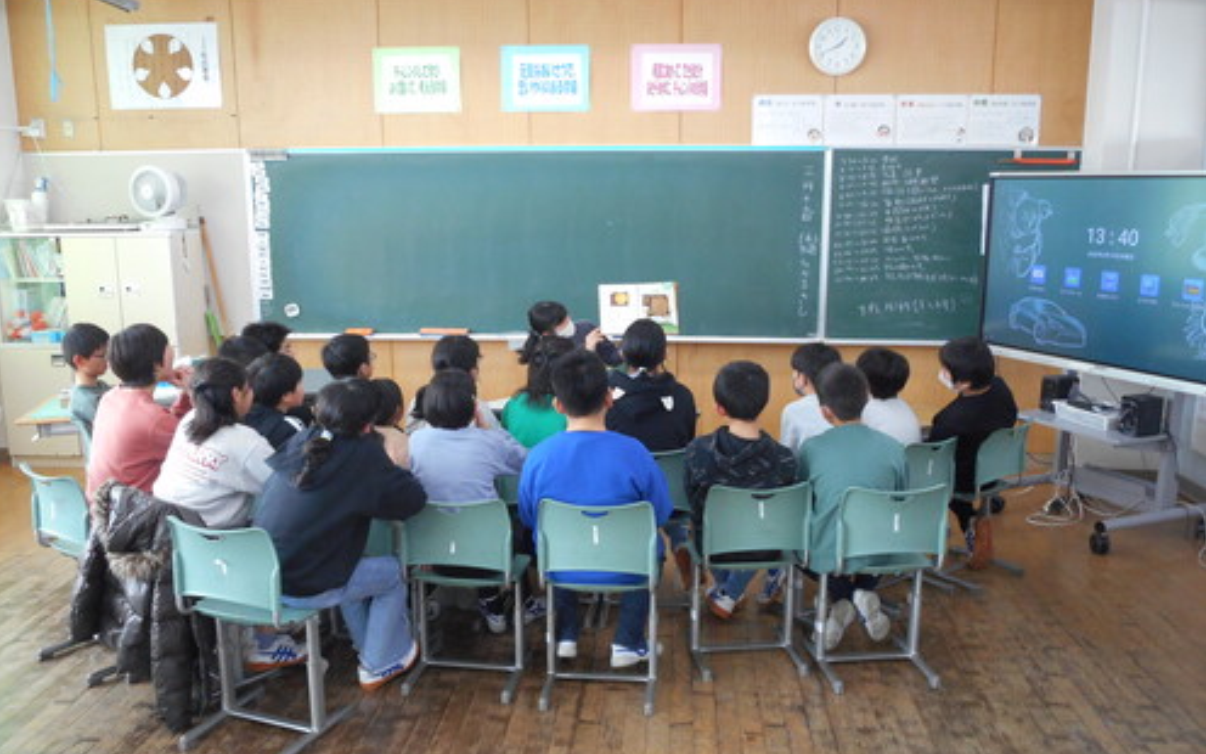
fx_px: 1019
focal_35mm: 31
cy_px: 403
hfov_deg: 61.2
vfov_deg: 40.6
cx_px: 601
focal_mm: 5.2
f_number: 4
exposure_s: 1/30
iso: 280
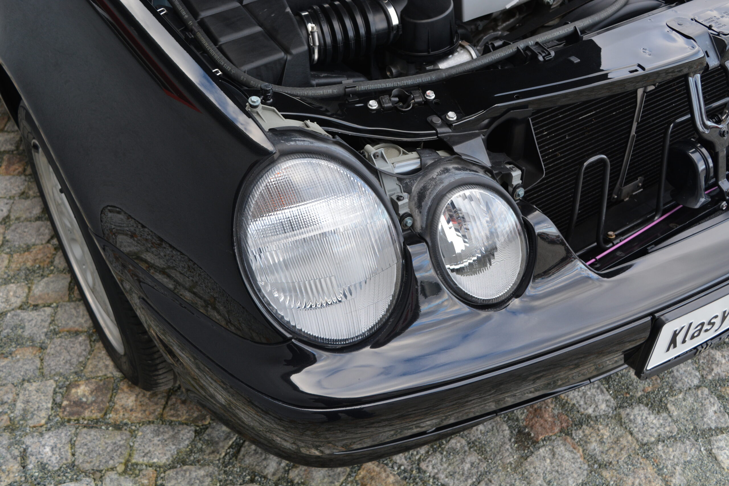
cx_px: 364
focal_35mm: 38
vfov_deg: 35.5
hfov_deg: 51.3
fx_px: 759
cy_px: 243
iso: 400
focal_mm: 25
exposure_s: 1/125
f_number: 5.6
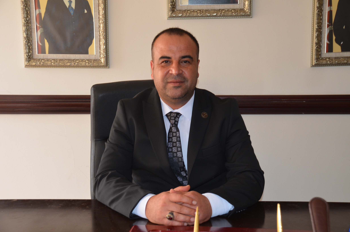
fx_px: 466
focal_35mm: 48
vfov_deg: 28.0
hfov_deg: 41.2
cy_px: 116
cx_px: 175
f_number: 4.2
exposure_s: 1/60
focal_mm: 32
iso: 800
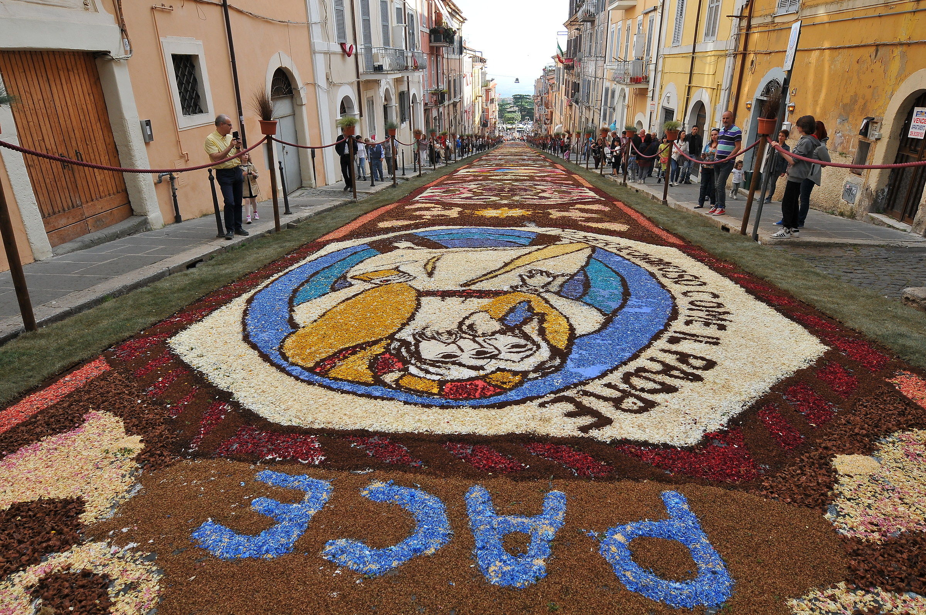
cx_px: 463
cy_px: 308
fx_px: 540
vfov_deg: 59.4
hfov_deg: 81.3
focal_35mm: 21
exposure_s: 1/250
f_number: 8
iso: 200
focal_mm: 14
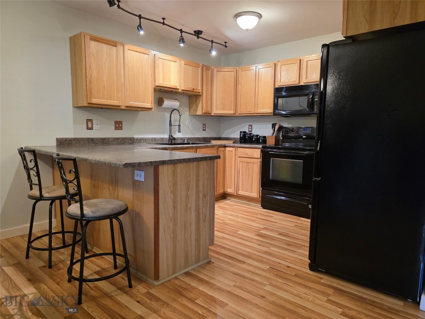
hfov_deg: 73.9
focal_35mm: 23
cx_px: 212
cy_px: 160
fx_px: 282
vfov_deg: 58.9
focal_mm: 6.3
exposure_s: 1/120
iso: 800
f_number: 1.7
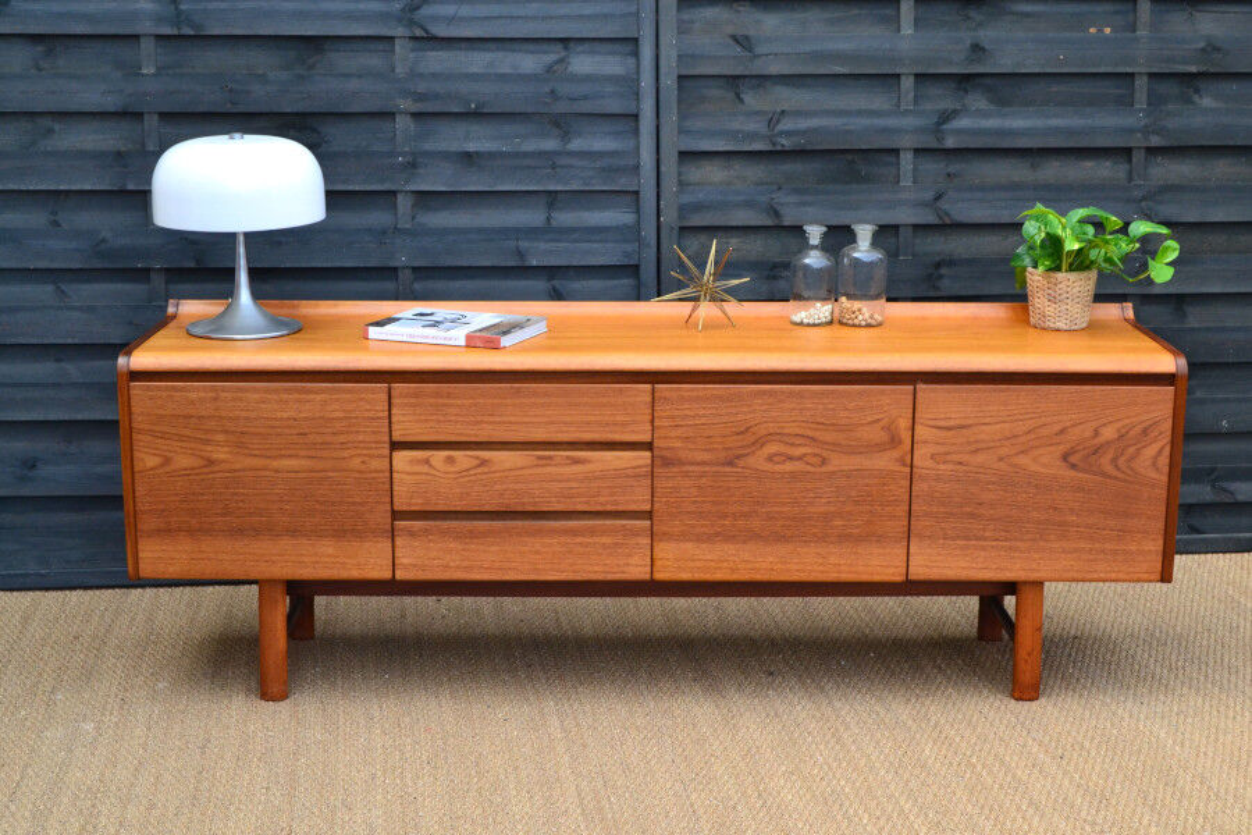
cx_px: 626
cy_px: 418
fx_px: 1826
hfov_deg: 37.9
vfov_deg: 25.8
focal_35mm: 52
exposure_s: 1/320
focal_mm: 35
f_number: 10
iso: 1600
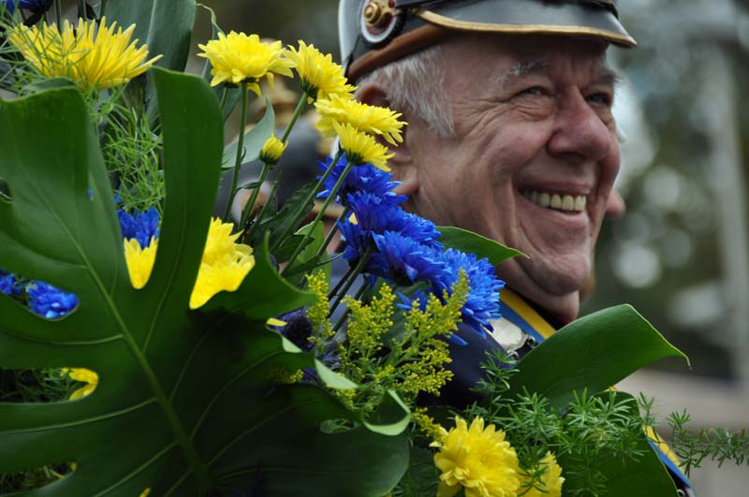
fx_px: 6233
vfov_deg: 4.6
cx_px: 374
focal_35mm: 300
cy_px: 248
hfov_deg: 6.9
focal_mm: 200
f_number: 5.6
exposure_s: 1/500
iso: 220
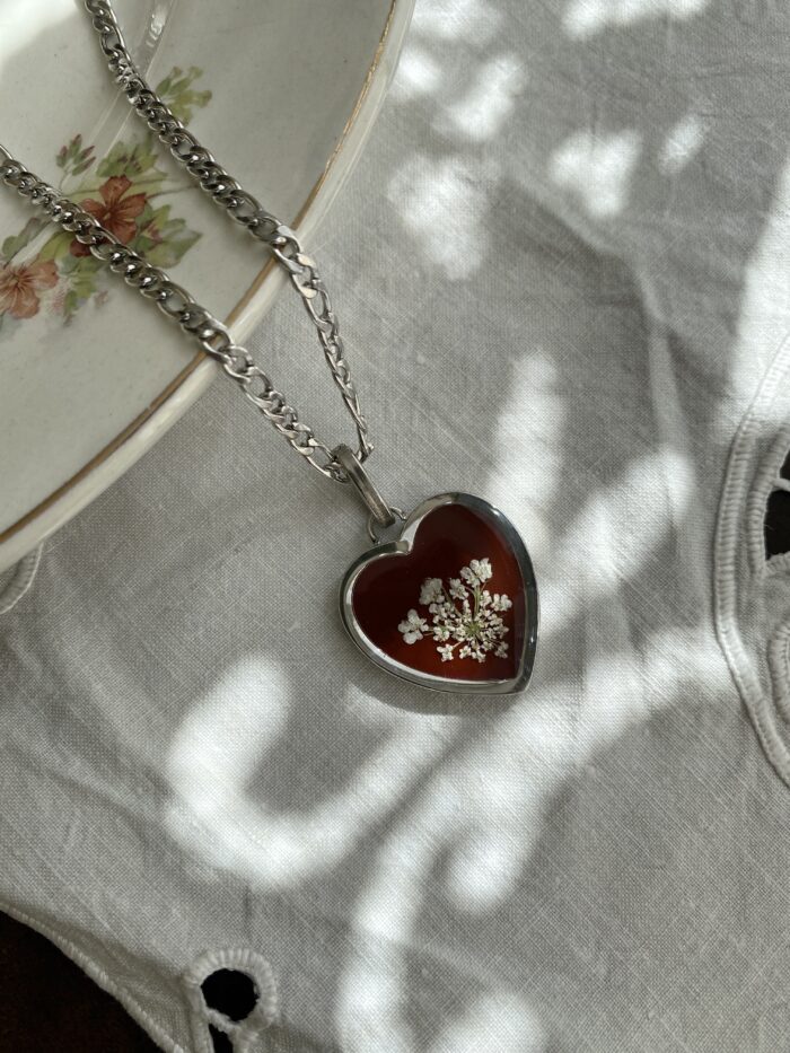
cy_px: 526
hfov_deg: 54.9
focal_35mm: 25
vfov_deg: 69.4
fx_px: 761
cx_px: 395
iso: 32
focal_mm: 4.25
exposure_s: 1/2028
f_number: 1.8
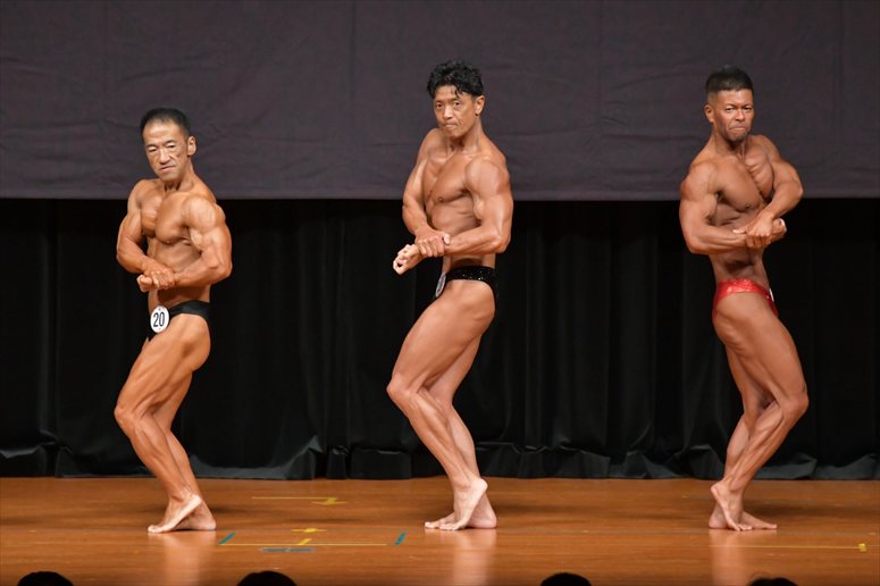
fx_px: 6597
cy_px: 293
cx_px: 440
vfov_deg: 5.1
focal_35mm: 270
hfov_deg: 7.6
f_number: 5.6
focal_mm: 180
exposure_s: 1/400
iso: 5000
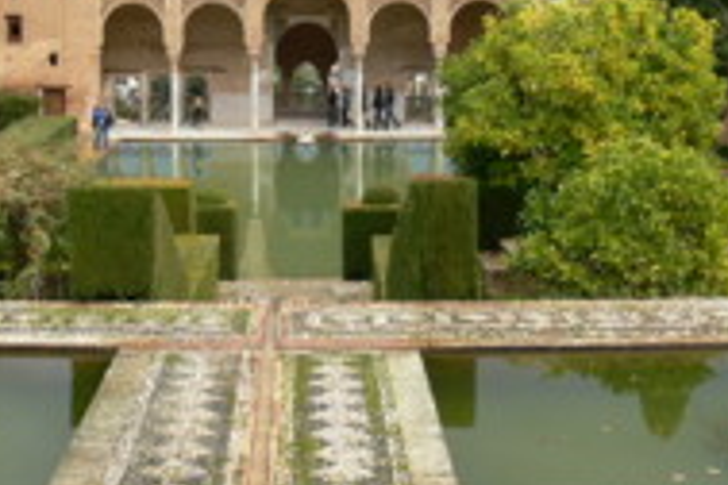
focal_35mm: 73
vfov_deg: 18.2
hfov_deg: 27.6
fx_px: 1476
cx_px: 281
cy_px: -2
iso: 80
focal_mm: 7.4
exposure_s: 1/50
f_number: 4
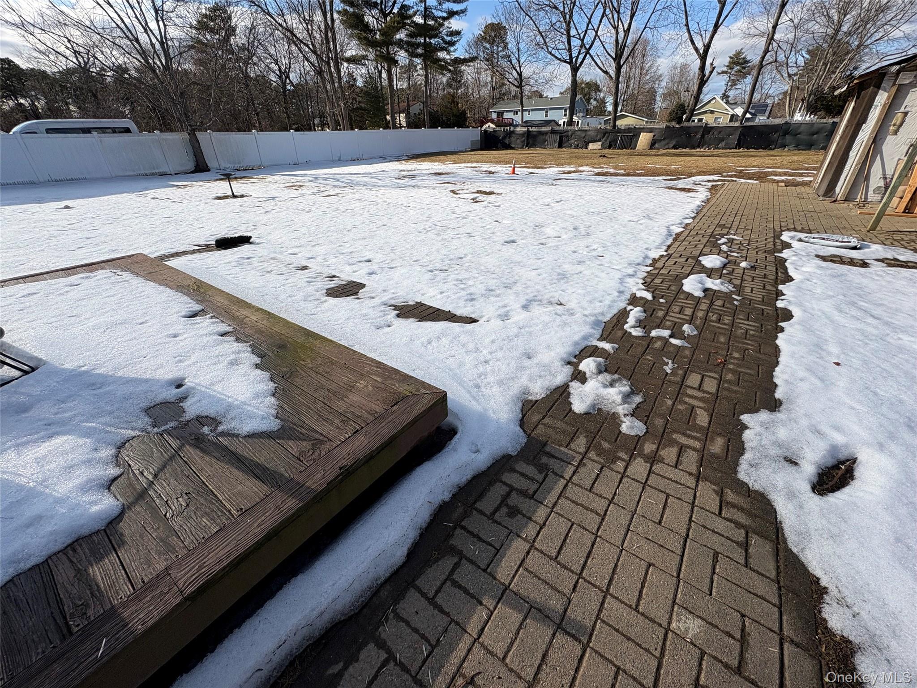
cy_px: 344
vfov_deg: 85.7
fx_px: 371
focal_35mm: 14
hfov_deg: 102.1
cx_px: 458
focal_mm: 2.22
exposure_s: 1/2083
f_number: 2.2
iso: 50
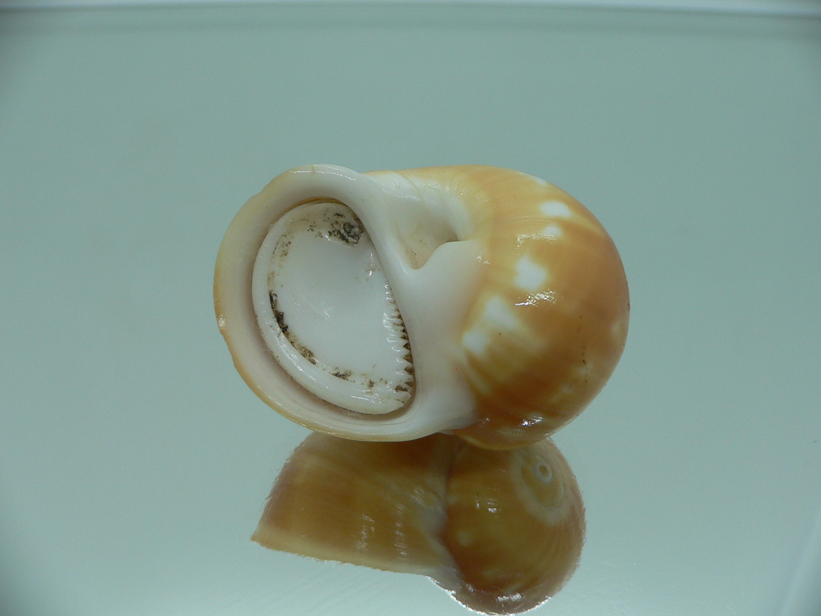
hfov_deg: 52.6
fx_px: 830
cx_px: 410
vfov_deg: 40.7
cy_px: 308
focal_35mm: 35
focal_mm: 4.6
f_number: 2.8
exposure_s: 1/60
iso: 80
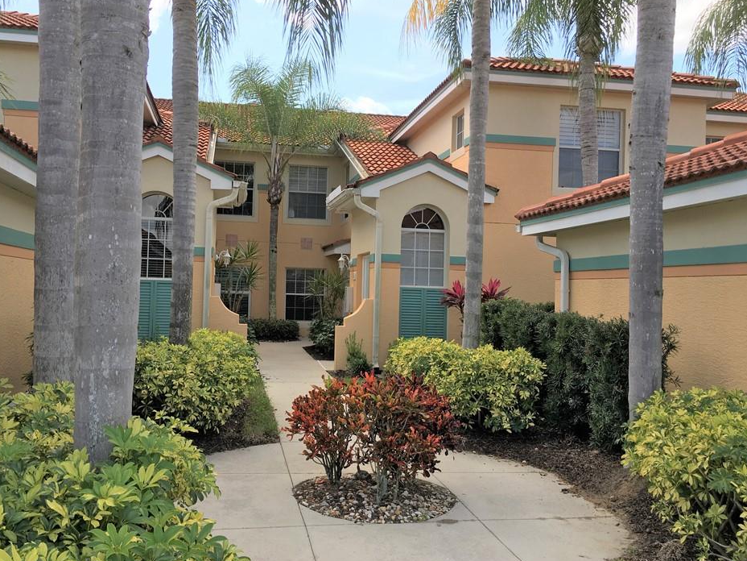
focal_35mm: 32
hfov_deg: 56.7
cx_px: 340
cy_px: 274
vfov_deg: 44.2
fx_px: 691
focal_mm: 4.15
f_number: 2.2
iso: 25
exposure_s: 1/635
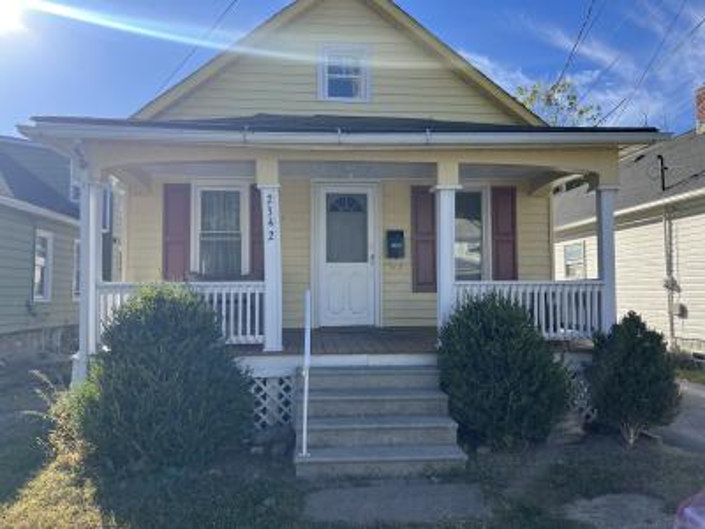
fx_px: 530
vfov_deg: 53.1
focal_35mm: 26
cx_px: 352
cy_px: 264
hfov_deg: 67.3
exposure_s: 1/1838
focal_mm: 5.7
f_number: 1.5
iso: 50
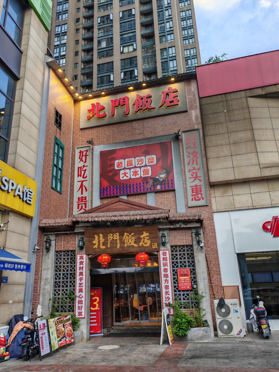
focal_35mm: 27
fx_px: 290
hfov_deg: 51.4
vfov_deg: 65.3
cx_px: 140
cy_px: 186
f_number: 1.95
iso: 50
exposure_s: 1/333
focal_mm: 5.52
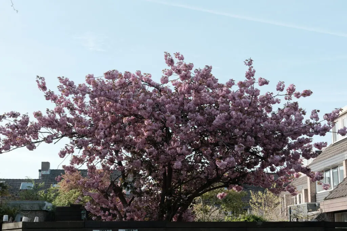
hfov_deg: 35.6
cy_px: 116
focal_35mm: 56
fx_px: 540
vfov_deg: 24.2
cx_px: 174
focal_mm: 37.4
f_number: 6.4
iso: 250
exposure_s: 1/250
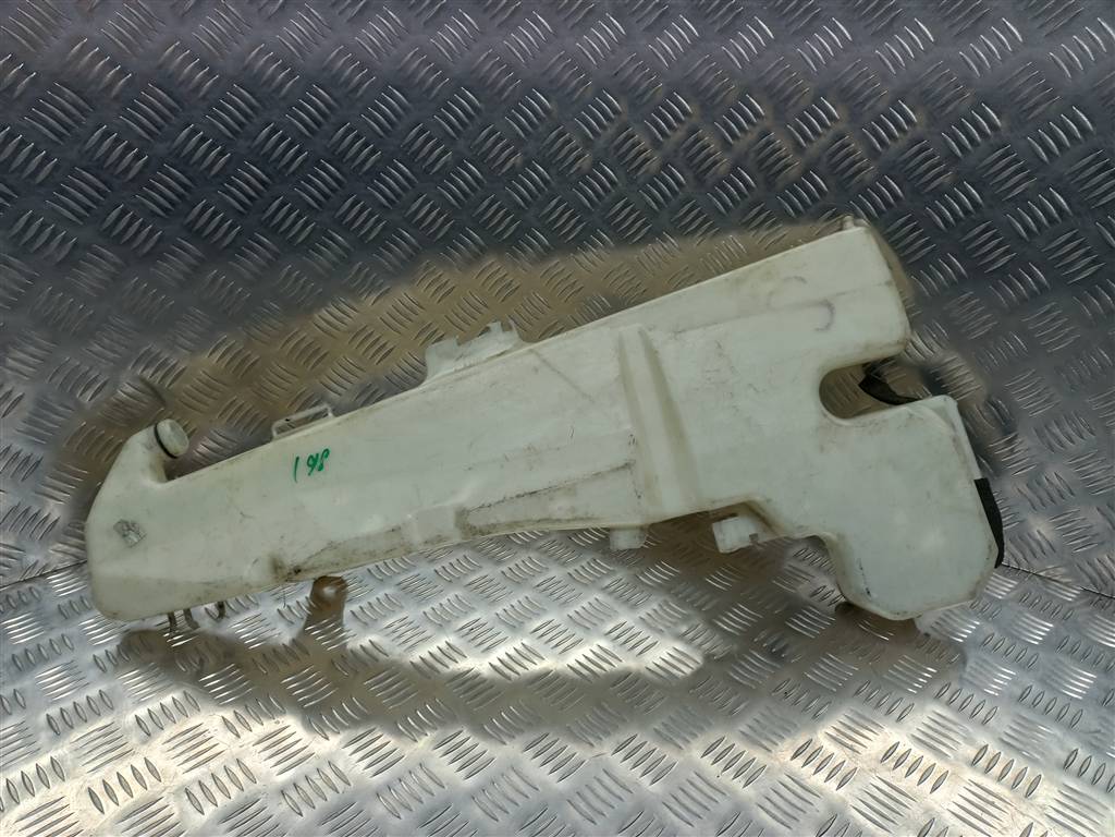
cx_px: 558
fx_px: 805
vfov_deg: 54.9
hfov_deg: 69.4
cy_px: 418
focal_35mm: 25
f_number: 1.8
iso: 64
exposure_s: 1/50
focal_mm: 4.6
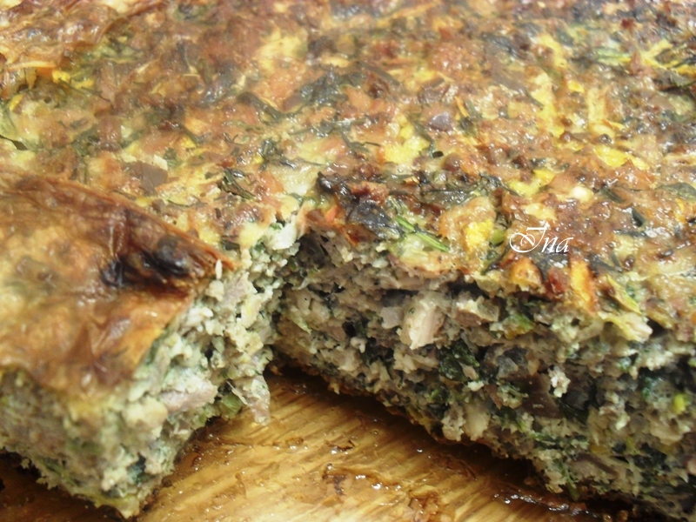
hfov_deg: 52.6
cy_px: 261
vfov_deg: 40.7
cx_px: 348
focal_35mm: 35
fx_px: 704
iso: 200
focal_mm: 6.3
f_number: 3.2
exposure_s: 1/6
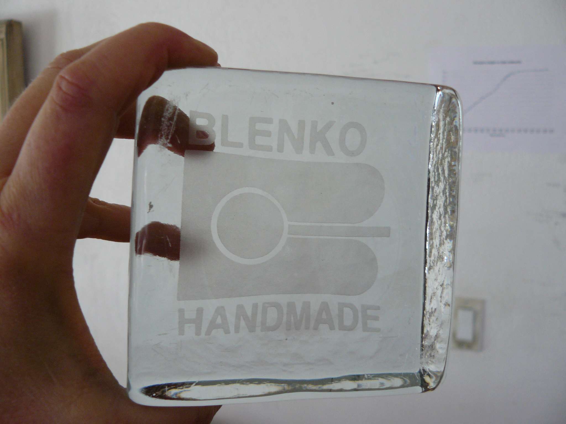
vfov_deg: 39.7
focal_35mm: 36
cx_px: 283
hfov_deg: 51.4
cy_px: 212
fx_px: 589
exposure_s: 1/30
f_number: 2.8
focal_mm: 6
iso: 125
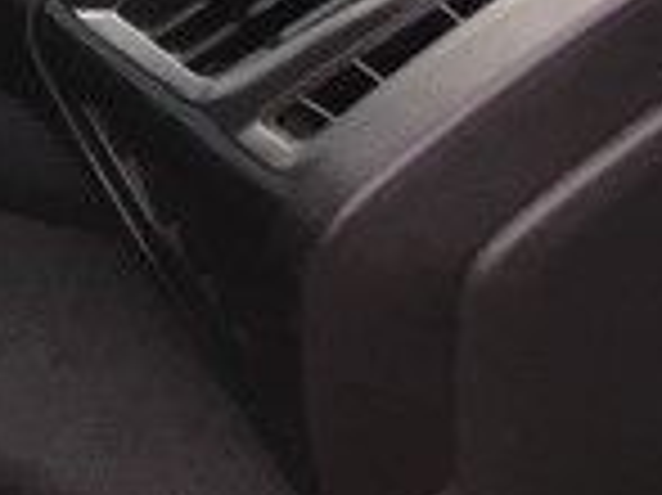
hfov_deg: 8.9
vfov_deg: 7.2
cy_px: -194
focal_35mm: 202
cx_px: -892
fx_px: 3860
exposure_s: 1/40
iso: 25
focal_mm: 4.15
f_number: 2.2
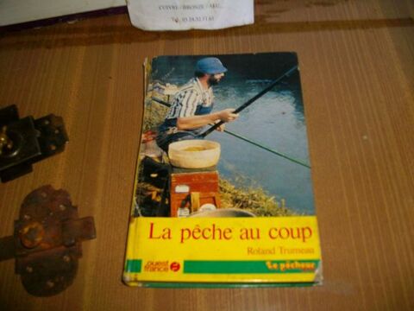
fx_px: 383
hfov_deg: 56.8
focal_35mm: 32
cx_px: 207
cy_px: 156
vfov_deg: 44.2
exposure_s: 1/40
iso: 125
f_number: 2.9
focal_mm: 5.7
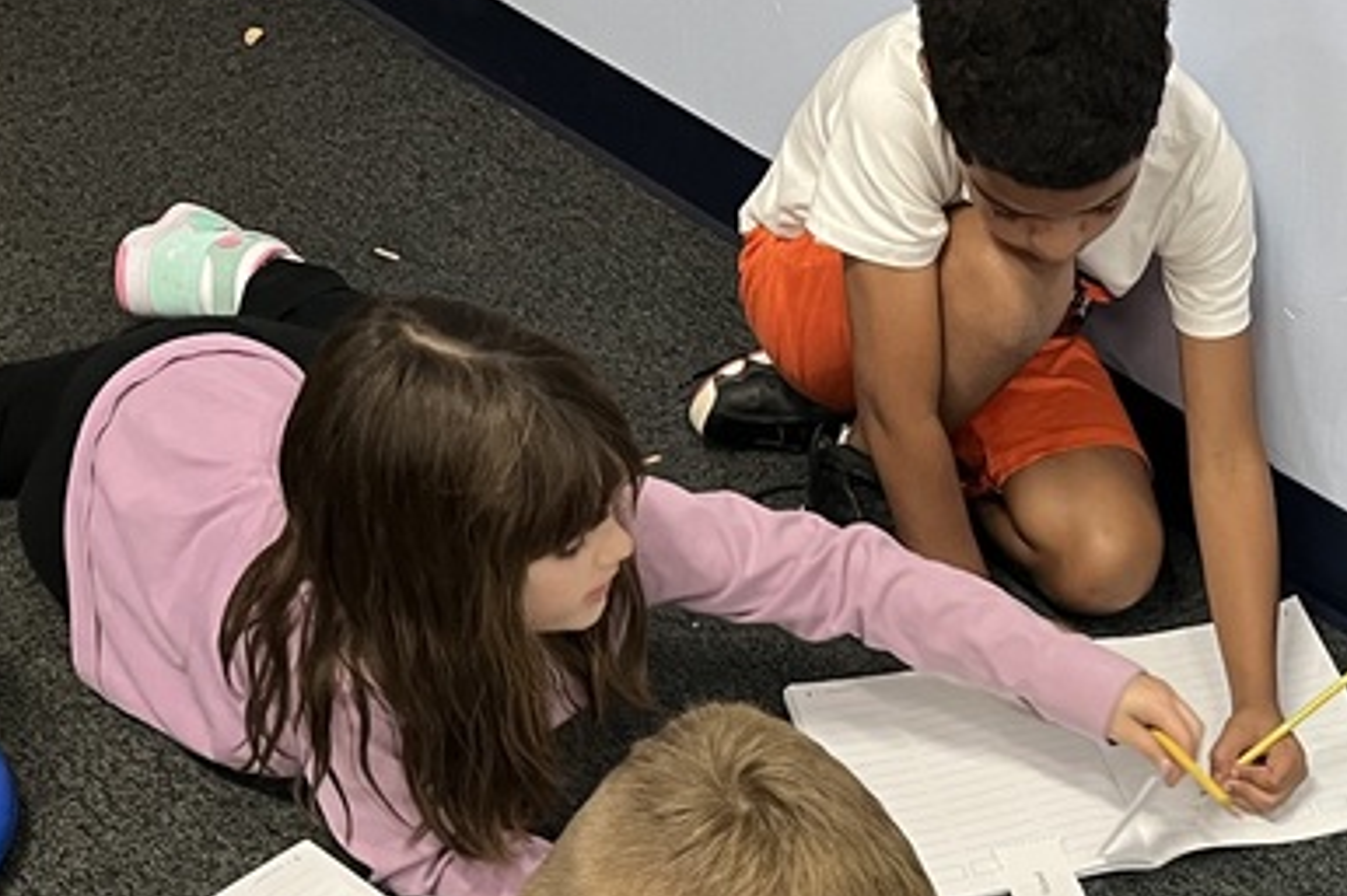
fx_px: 2692
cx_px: 1235
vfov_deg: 17.8
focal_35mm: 72
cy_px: 1120
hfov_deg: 27.0
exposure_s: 1/60
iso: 200
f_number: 1.6
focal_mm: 5.1
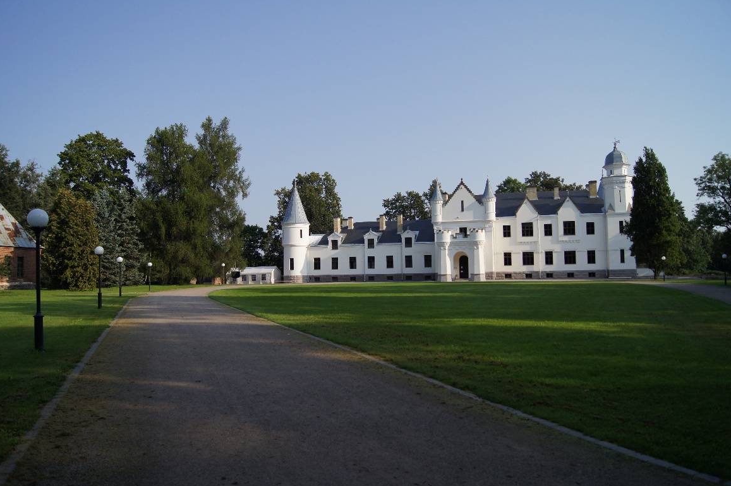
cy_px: 246
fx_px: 568
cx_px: 366
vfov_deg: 46.3
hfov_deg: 65.5
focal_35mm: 28
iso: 100
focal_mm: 18
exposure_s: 1/1600
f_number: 3.5
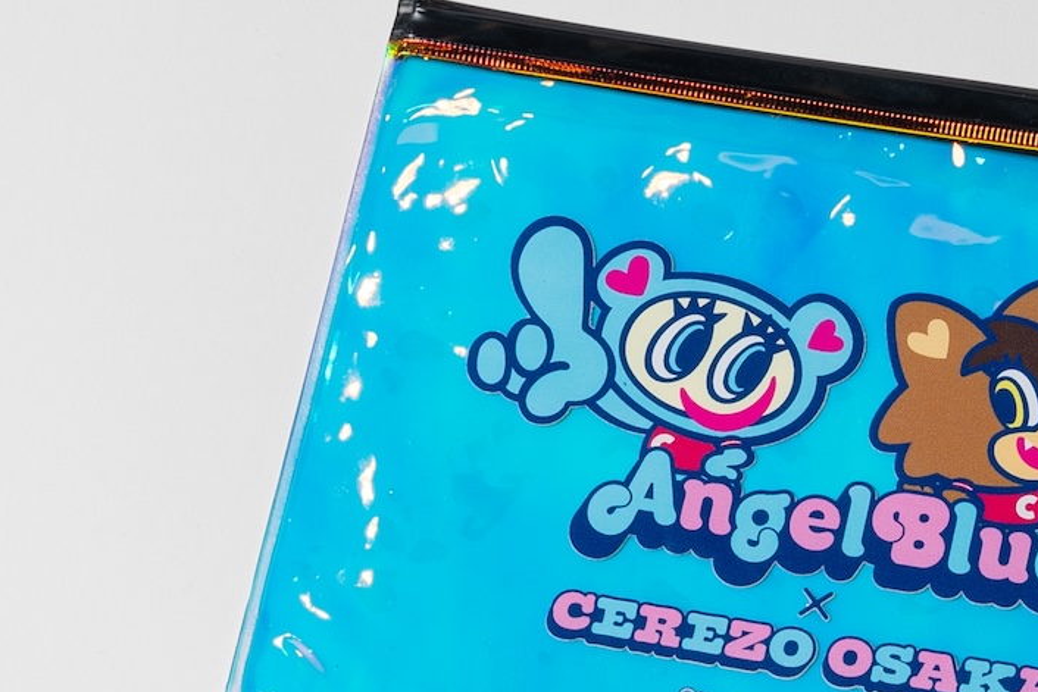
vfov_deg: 6.2
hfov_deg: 9.2
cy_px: 383
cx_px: 865
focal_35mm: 223
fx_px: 6431
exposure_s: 1/160
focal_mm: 70
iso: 80
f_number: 13
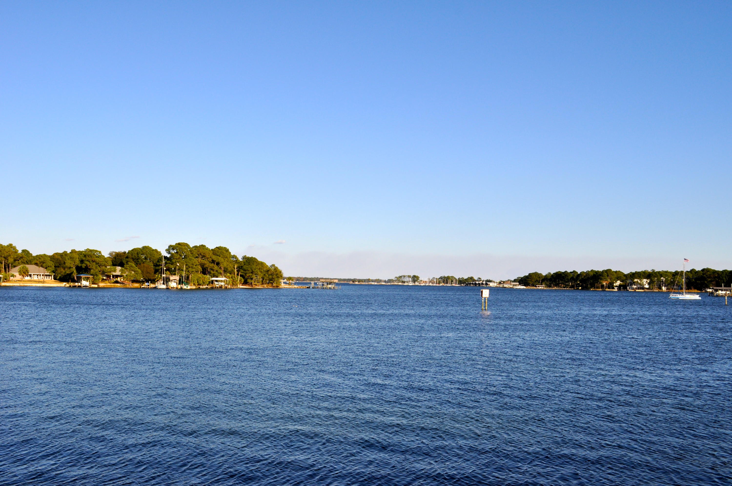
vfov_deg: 36.8
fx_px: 731
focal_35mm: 36
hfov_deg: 53.2
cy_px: 243
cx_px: 366
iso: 200
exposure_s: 1/400
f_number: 10
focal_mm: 24
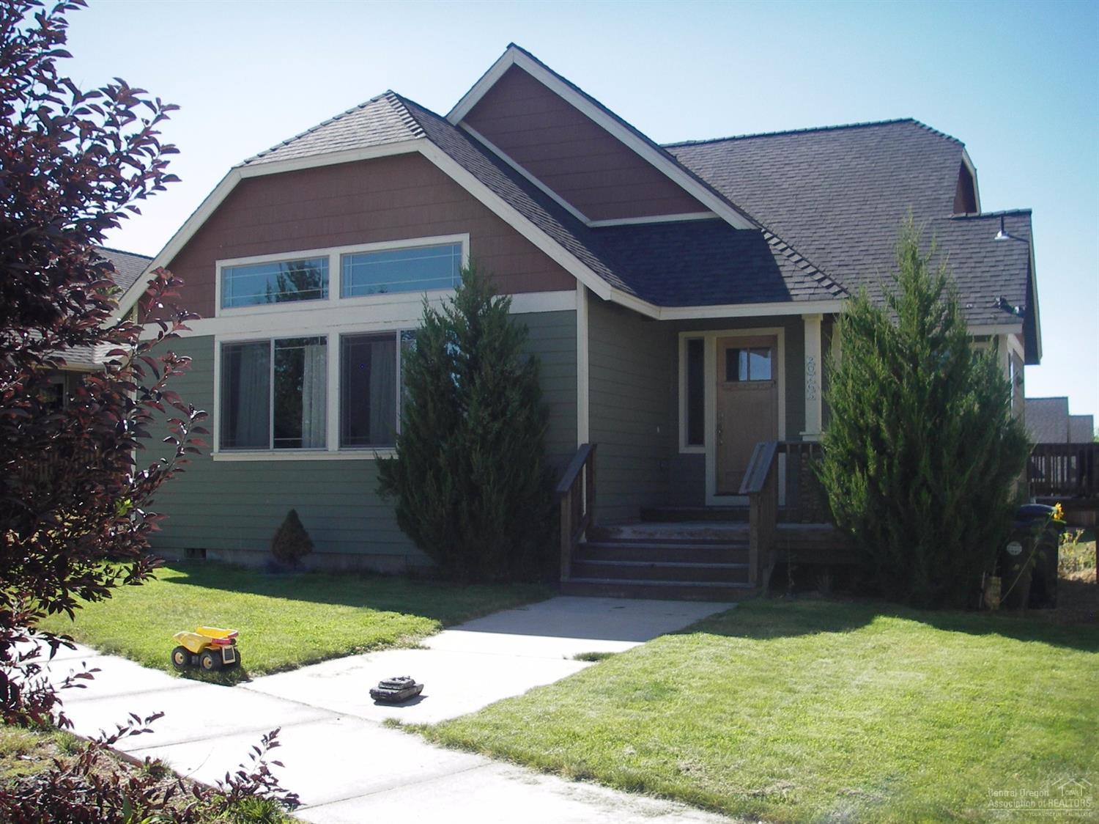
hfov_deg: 49.0
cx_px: 550
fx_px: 1206
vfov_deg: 37.7
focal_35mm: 38
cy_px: 412
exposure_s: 1/320
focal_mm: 6.3
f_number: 3.3
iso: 50
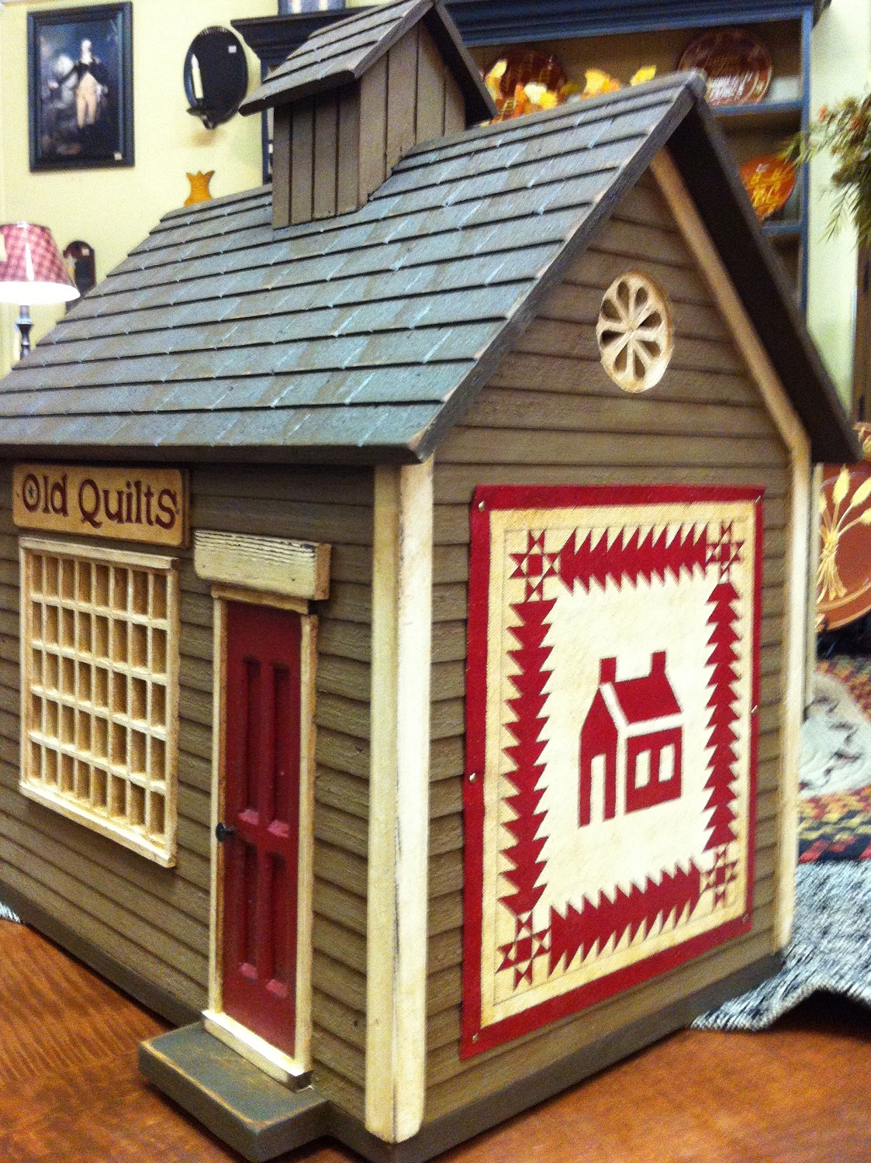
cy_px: 582
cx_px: 436
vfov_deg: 52.7
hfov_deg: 40.7
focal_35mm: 35
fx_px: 1176
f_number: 2.8
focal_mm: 3.85
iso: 250
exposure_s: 1/15
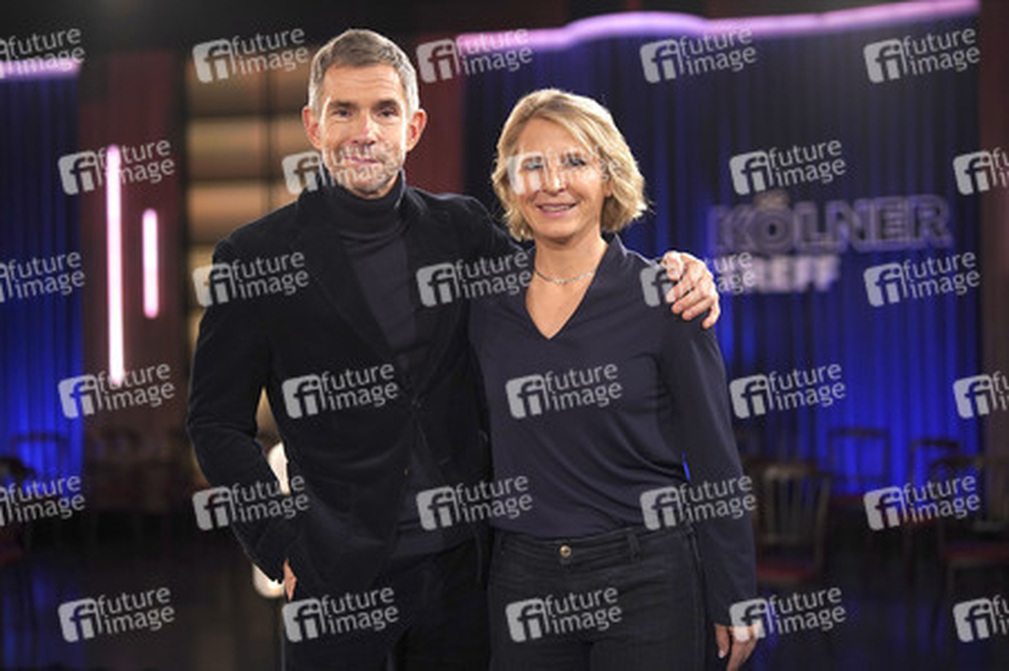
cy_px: 336
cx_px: 504
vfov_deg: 27.0
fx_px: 1400
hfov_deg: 39.6
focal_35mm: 50
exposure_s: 1/400
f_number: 2
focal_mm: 50
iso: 1600
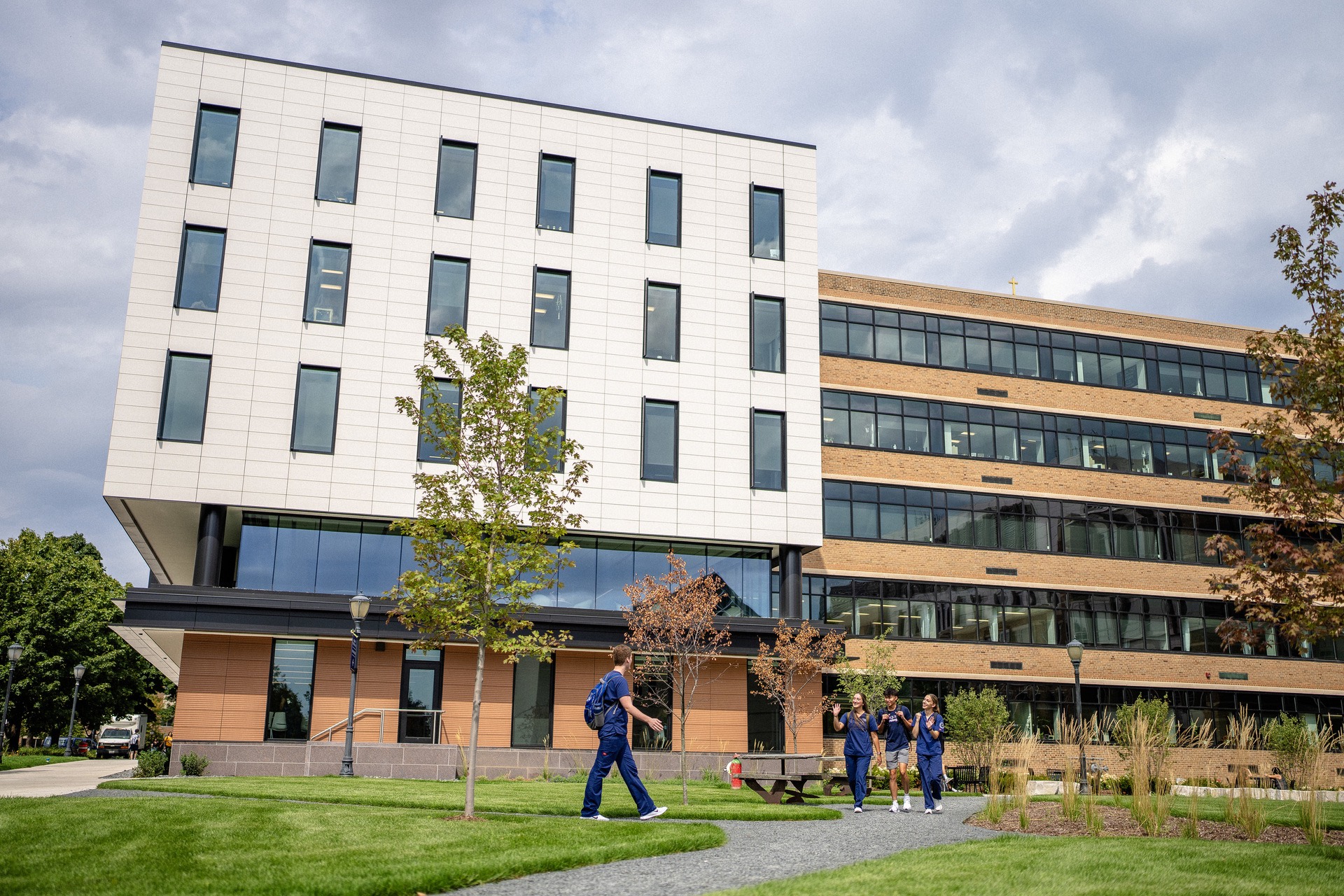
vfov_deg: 37.9
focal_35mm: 35
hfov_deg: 54.4
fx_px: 1307
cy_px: 448
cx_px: 672
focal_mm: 35
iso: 100
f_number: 1.4
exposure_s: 1/8000
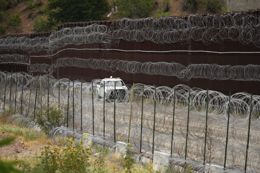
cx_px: 130
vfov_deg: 4.6
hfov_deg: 6.9
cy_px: 86
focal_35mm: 300
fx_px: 2166
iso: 250
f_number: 4
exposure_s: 1/2000
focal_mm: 200
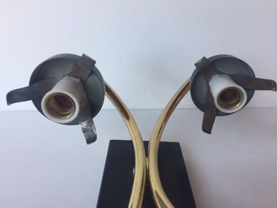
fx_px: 232
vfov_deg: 48.2
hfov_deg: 61.7
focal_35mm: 29
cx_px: 138
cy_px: 104
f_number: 2.2
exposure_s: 1/100
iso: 50
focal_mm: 4.15
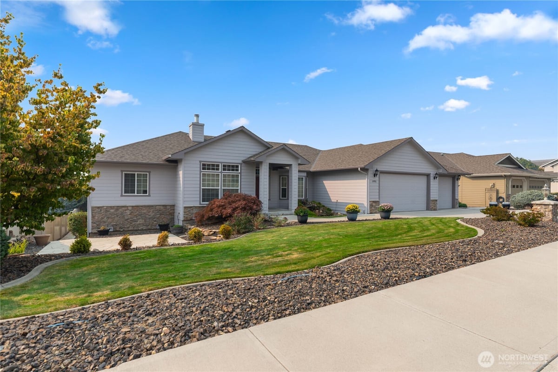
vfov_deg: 67.4
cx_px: 279
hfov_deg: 90.0
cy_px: 186
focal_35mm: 18
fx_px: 279
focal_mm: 18
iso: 100
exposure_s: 1/320
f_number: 8
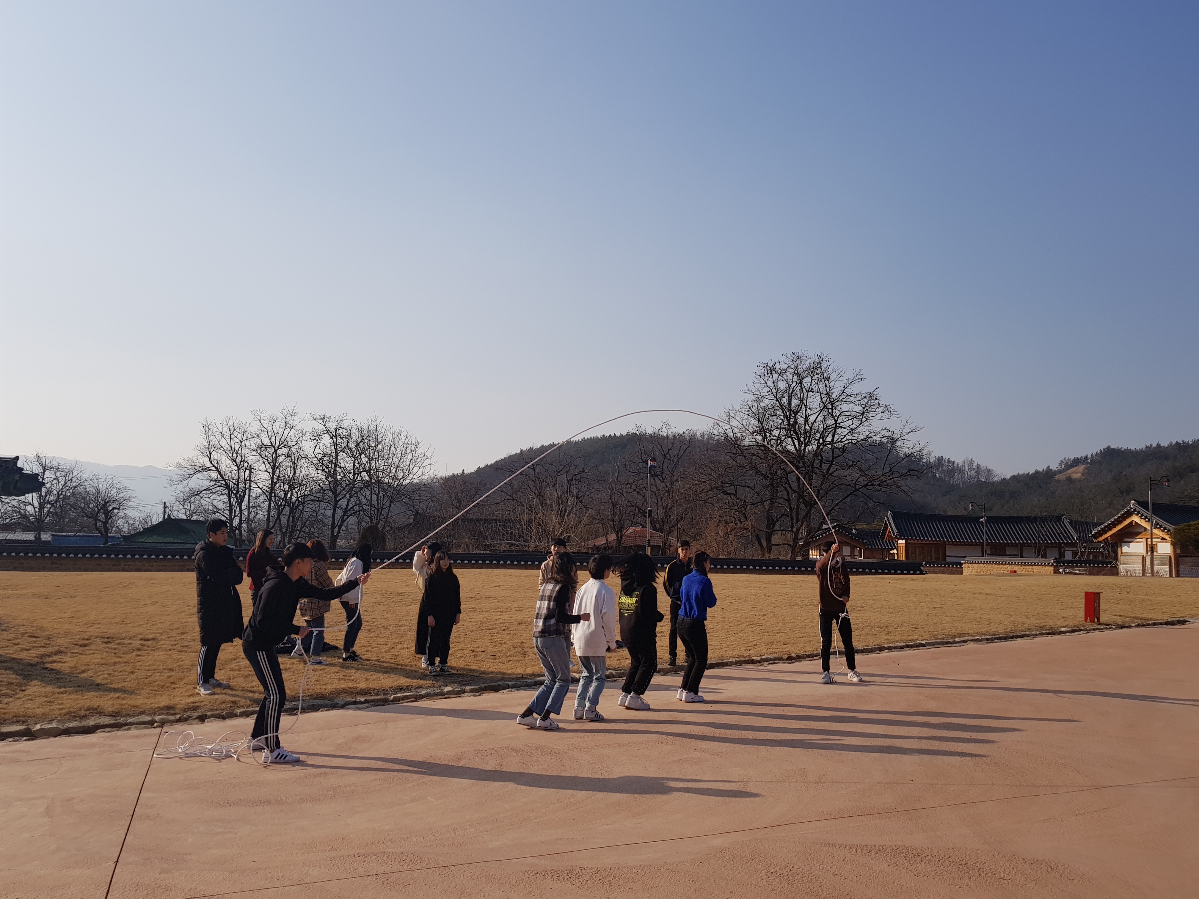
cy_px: 450
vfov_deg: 53.1
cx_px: 600
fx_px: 901
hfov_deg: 67.3
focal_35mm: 26
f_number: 1.7
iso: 40
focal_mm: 4.2
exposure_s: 1/3600
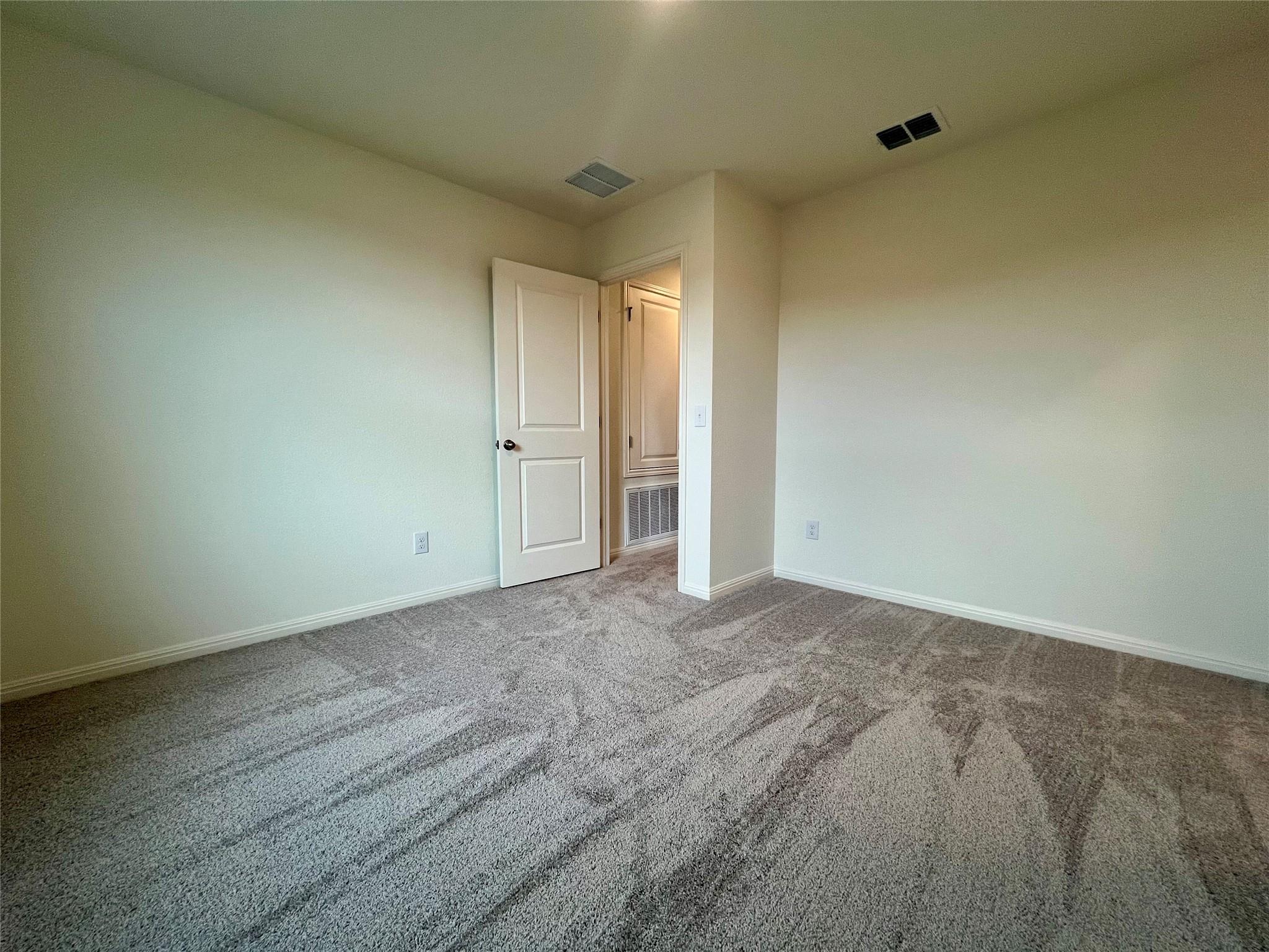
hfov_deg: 106.2
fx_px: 477
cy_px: 476
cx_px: 634
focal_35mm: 13
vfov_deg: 89.9
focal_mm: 1.57
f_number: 1.8
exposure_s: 1/120
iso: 125
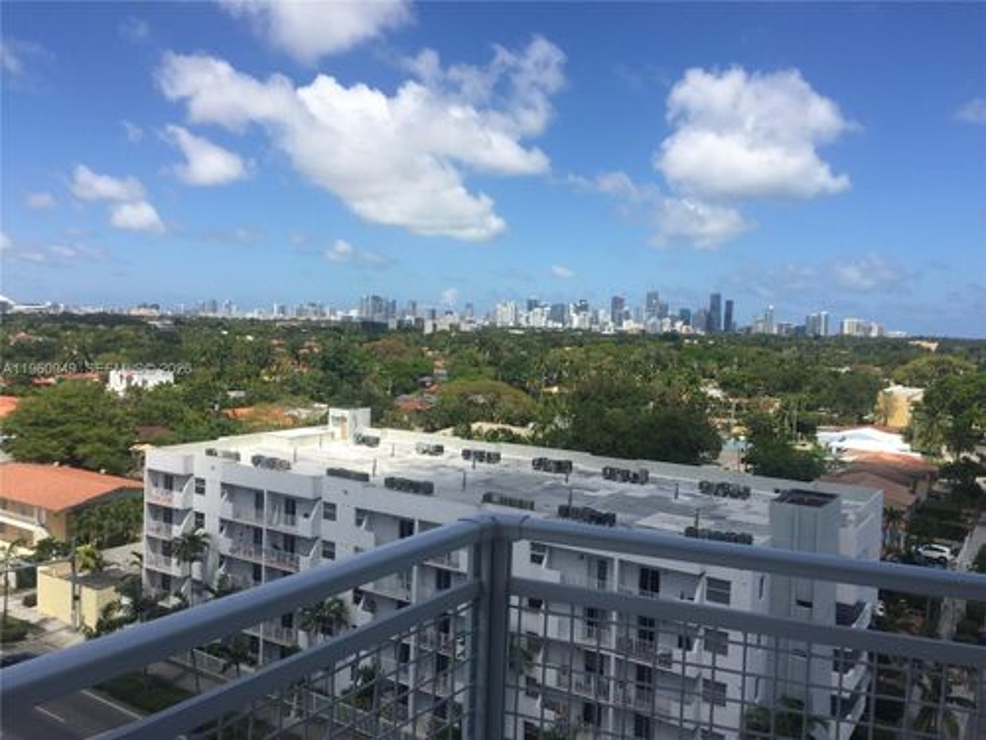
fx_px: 826
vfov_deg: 48.2
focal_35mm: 29
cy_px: 370
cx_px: 493
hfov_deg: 61.7
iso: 32
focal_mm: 4.15
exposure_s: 1/2475
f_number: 2.2
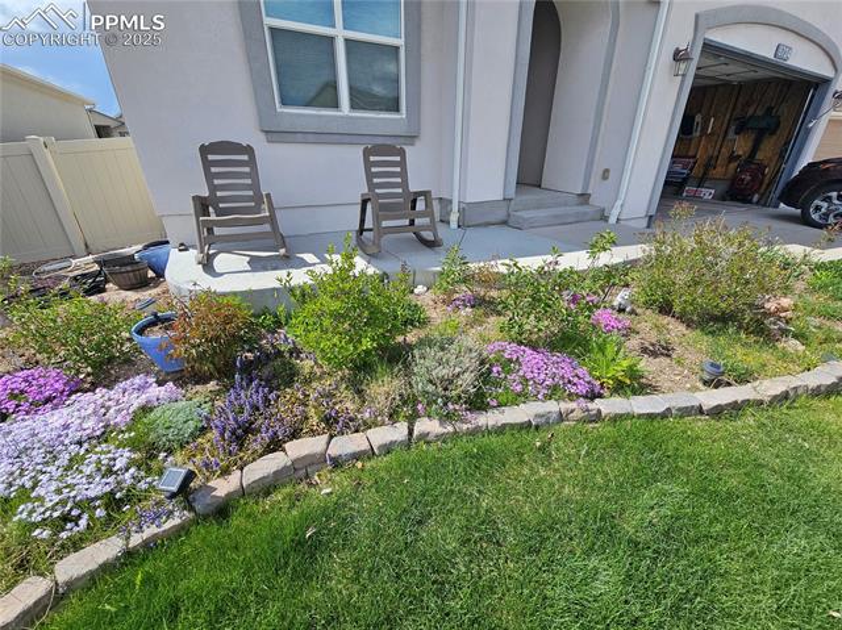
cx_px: 421
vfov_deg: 89.8
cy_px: 315
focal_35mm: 13
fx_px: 316
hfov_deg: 106.2
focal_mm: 2.2
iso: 50
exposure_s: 1/1973
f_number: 2.2
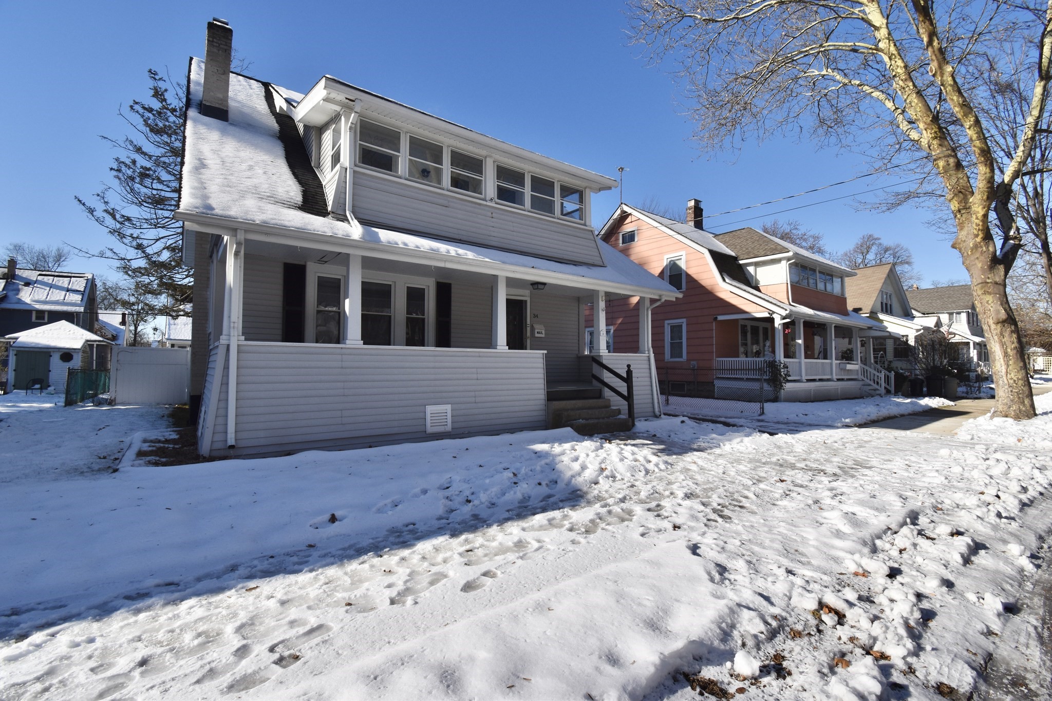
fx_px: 438
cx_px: 526
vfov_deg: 77.3
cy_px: 350
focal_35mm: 15
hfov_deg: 100.4
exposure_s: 1/500
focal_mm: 10
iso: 200
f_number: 11
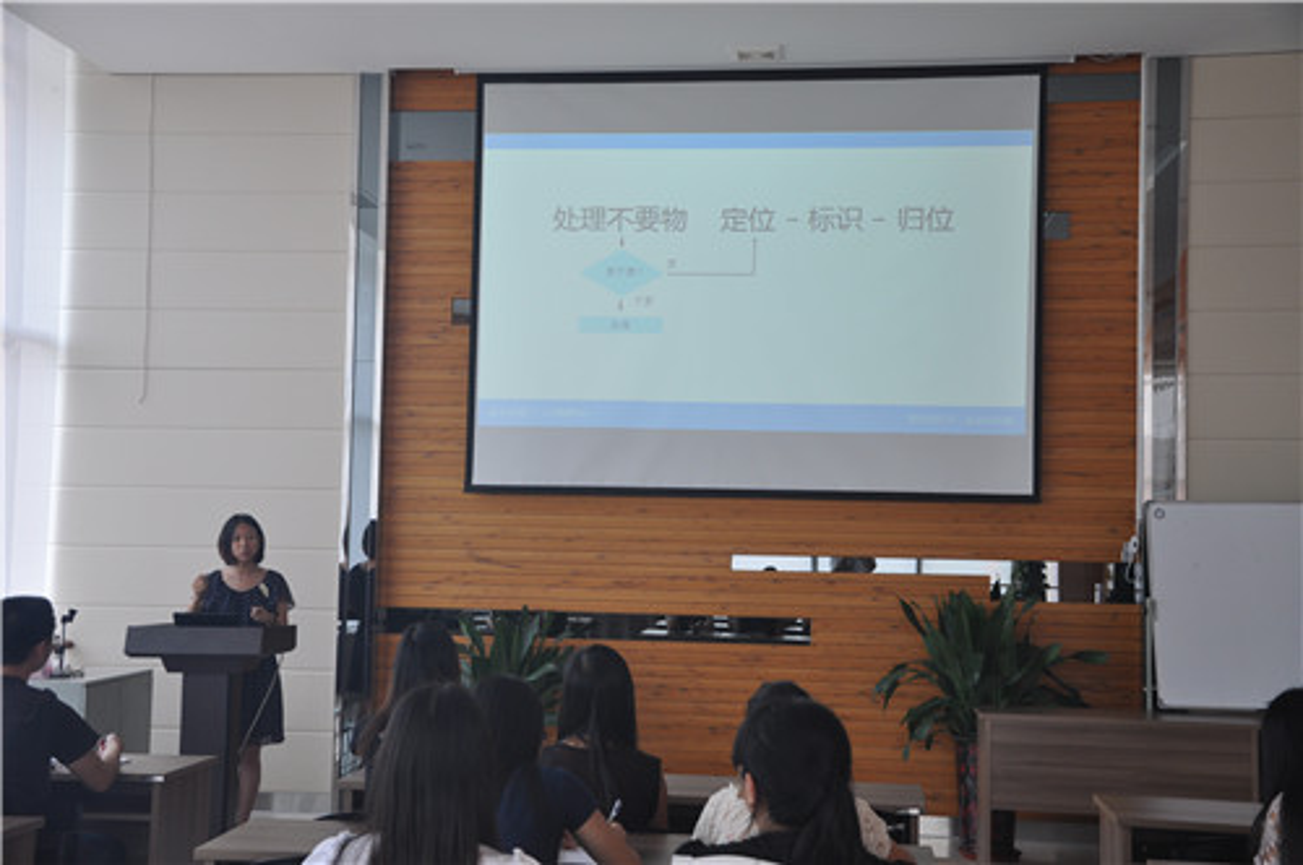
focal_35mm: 42
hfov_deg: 46.5
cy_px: 432
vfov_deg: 31.8
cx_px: 652
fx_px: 1518
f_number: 4.5
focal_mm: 28
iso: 400
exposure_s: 1/100
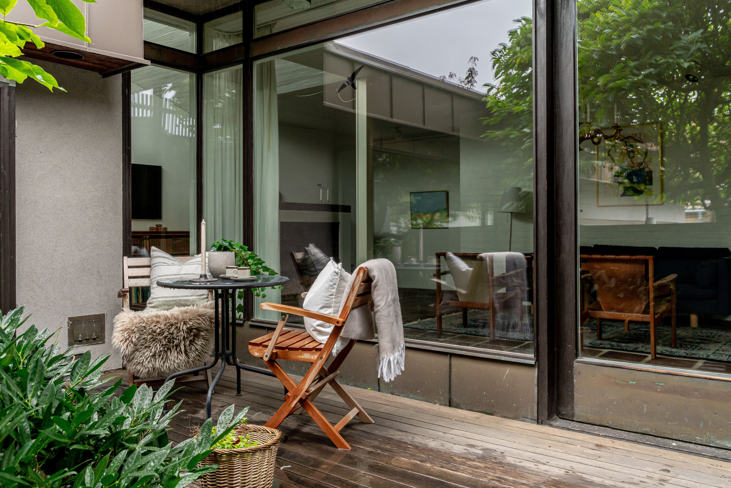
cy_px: 248
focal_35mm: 30
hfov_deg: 61.9
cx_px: 352
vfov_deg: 43.6
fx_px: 609
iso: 2000
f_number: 9
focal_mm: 28
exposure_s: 1/60
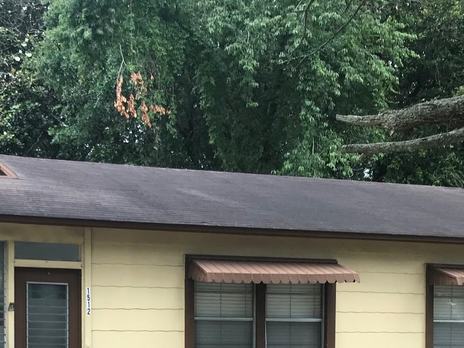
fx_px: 885
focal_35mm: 66
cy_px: 387
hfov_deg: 29.0
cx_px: 129
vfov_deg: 21.1
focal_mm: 3.99
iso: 20
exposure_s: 1/252
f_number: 1.8
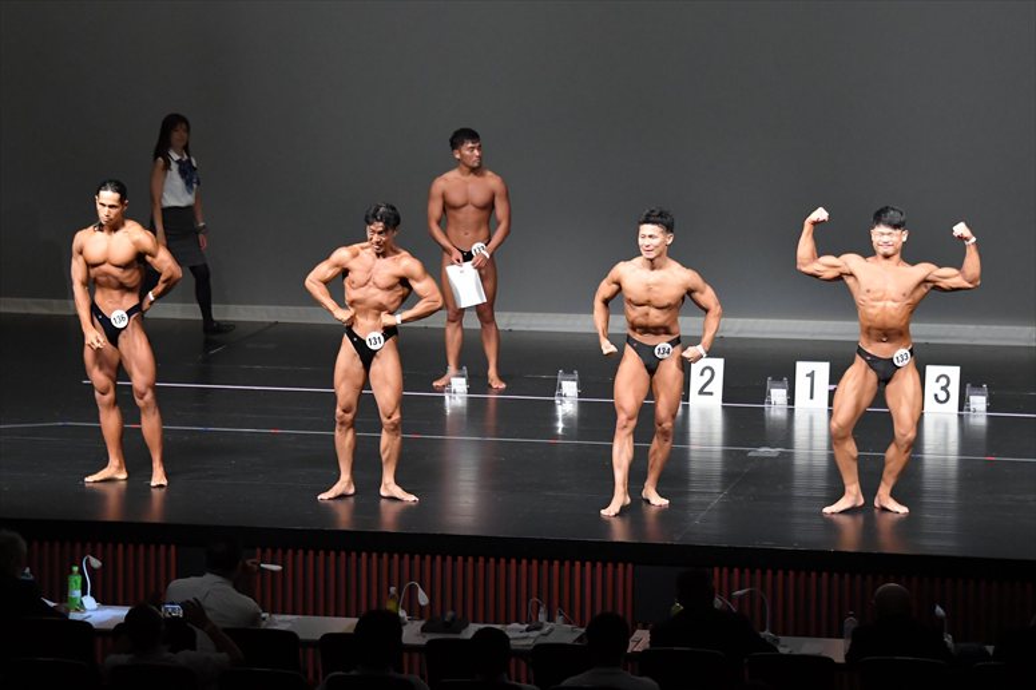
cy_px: 345
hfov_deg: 13.1
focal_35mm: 157
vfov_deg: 8.7
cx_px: 518
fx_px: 4516
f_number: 5.6
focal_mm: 105
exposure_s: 1/400
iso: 5000
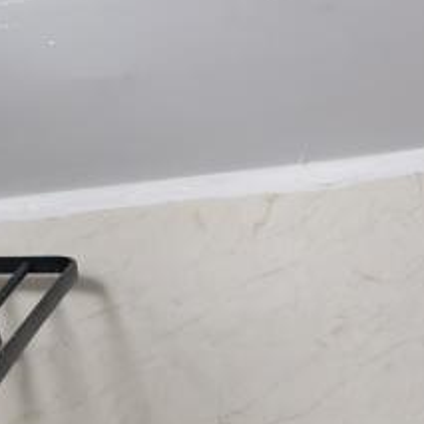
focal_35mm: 115
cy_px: 680
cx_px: 486
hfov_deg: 14.7
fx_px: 1594
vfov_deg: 14.0
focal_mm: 4.75
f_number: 1.8
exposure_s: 1/100
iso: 160
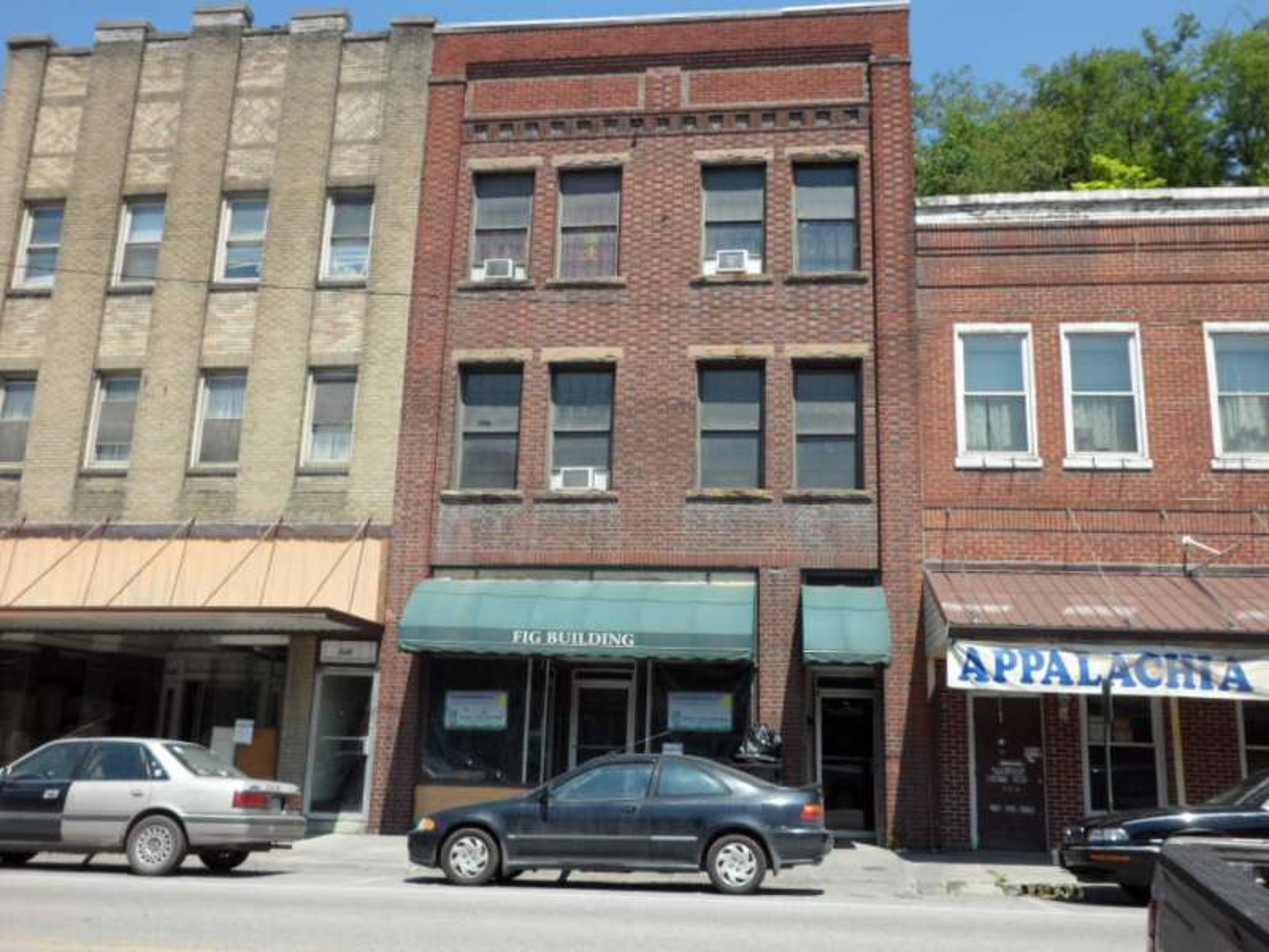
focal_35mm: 32
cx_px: 634
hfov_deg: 56.8
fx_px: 1173
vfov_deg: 44.2
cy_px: 476
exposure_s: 1/500
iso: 80
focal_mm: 5.7
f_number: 3.7
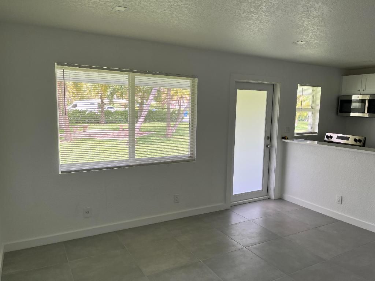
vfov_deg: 53.1
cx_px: 188
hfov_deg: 67.3
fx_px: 282
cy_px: 140
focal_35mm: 26
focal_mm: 5.1
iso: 40
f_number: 1.6
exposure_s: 1/122
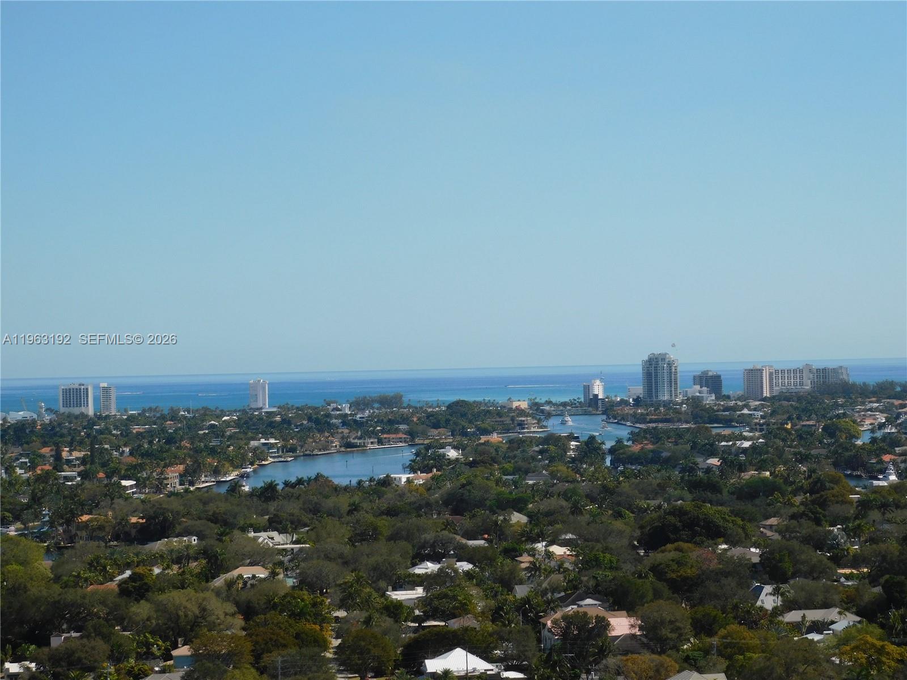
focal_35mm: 91
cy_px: 340
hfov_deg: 21.5
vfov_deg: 16.2
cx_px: 454
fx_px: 2384
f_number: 4.5
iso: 125
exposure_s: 1/1250
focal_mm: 16.1
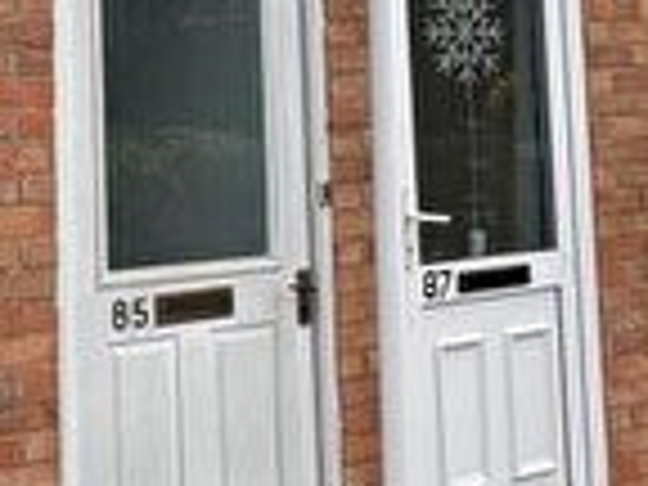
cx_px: -40
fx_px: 1273
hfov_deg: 26.6
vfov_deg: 20.6
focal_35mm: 68
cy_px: -43
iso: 40
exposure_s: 1/631
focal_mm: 2.22
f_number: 2.2
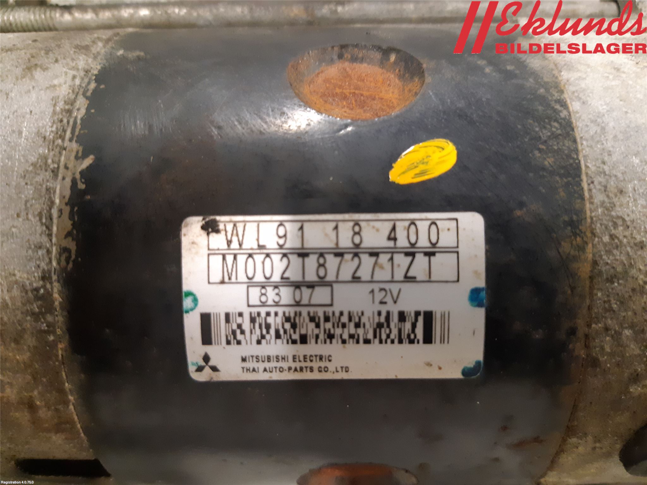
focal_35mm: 26
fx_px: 486
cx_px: 324
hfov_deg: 67.3
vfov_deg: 53.1
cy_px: 242
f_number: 1.7
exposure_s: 1/25
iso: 250
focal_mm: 3.93
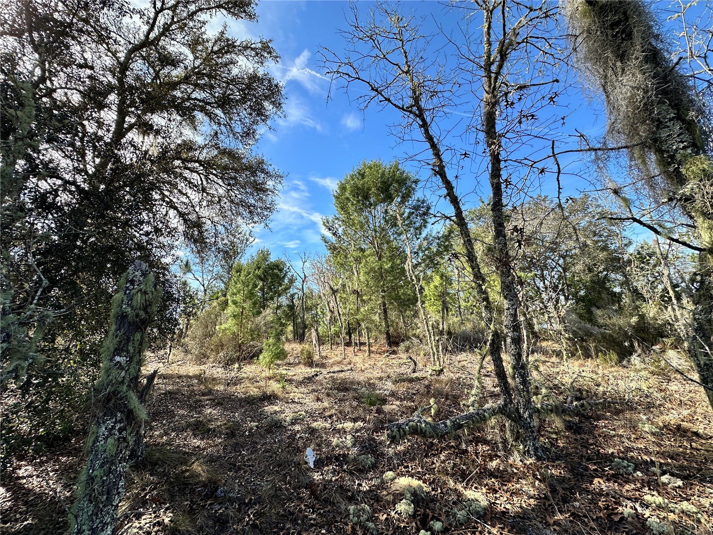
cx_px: 356
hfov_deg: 102.1
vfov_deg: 85.7
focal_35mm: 14
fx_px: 288
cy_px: 268
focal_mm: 2.22
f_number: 2.2
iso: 40
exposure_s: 1/979
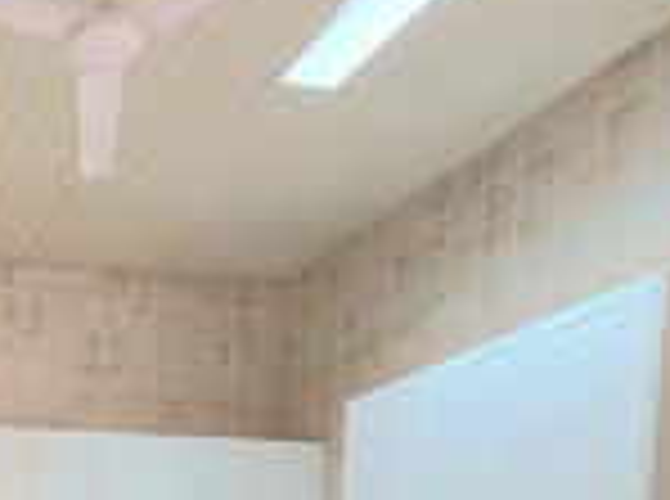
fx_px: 772
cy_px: 741
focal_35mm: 40
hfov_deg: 37.2
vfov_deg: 26.5
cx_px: -110
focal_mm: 2.2
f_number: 1.9
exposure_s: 1/50.3
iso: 320
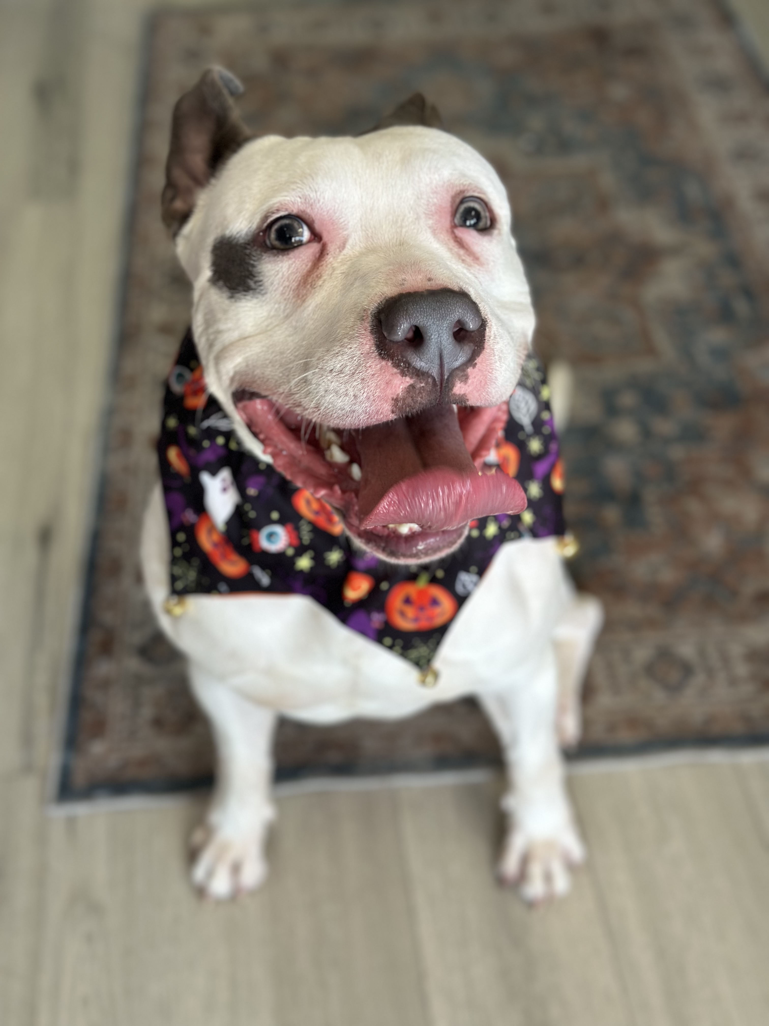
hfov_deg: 30.3
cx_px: 384
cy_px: 513
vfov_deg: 39.7
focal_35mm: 48
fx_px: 1422
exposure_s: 1/120
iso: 125
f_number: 1.78
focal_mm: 6.86
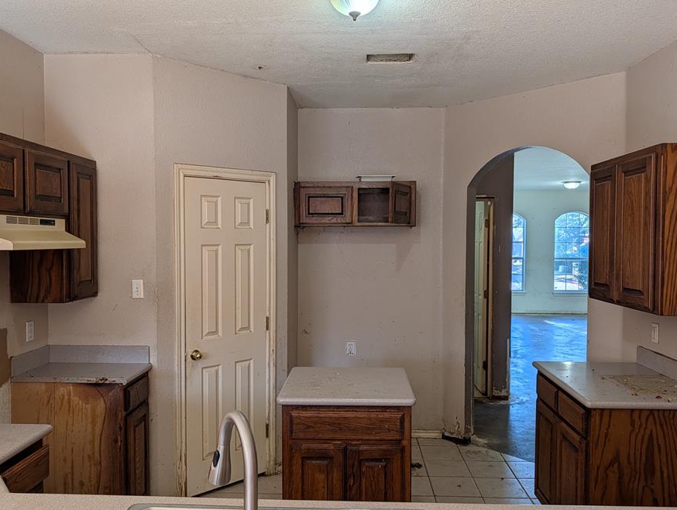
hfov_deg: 63.4
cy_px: 257
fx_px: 548
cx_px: 337
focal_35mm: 28
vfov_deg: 49.9
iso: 19
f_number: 1.68
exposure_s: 1/120
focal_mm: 6.9
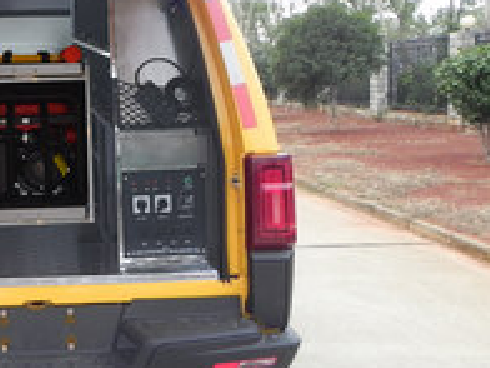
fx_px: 750
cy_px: 138
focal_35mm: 53
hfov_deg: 34.0
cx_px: 38
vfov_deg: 27.4
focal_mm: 4.6
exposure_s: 1/132
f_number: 4
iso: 160
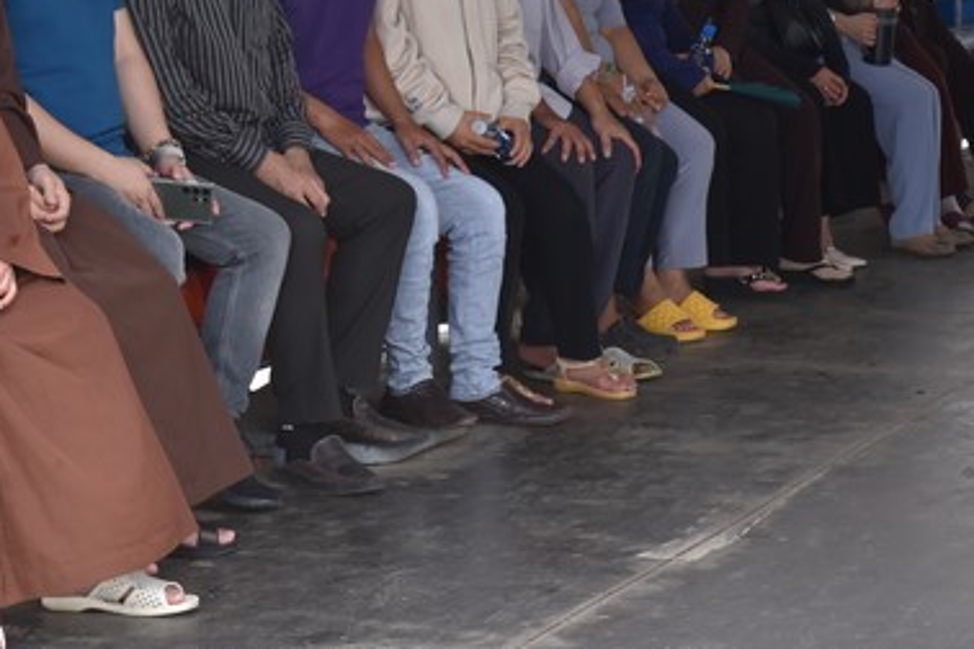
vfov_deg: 10.6
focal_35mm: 129
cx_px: 291
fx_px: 3490
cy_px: 134
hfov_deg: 15.8
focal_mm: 75
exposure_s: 1/400
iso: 1600
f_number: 10
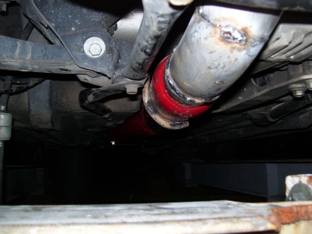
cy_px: 117
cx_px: 156
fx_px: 325
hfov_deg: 51.3
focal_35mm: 36
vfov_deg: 39.7
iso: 80
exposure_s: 1/60
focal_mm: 6
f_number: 2.7
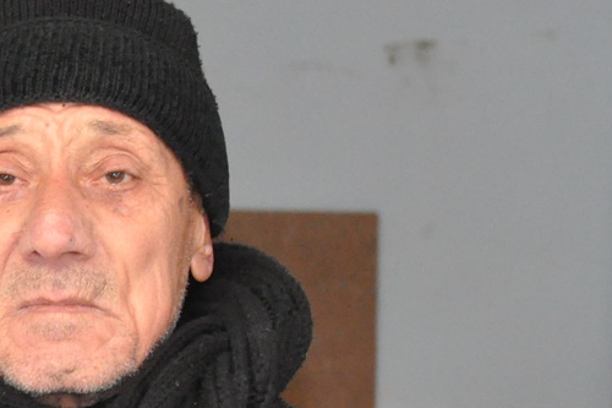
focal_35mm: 287
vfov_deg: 4.8
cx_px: 11
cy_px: 410
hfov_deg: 7.2
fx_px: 4877
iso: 3200
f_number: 9
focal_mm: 70
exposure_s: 1/200
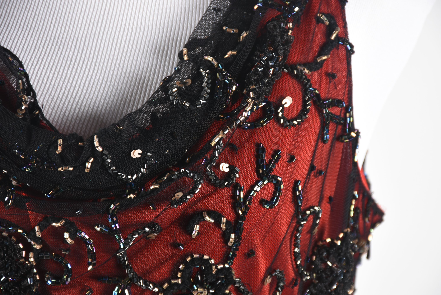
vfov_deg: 7.5
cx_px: 220
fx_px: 2243
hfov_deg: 11.2
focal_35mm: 183
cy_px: 148
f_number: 9
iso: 200
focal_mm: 122
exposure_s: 1/125
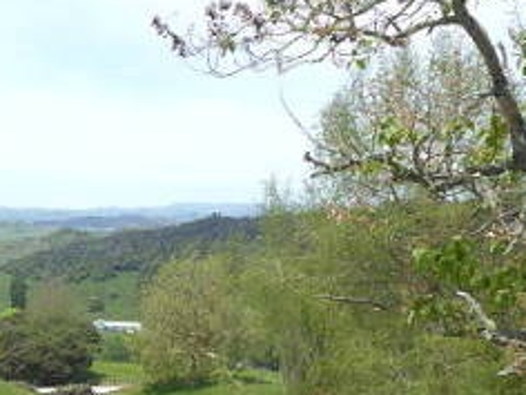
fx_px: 1018
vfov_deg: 21.6
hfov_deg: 27.8
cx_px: 42
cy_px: 324
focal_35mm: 67
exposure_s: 1/1000
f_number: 3.7
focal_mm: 6.3
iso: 100
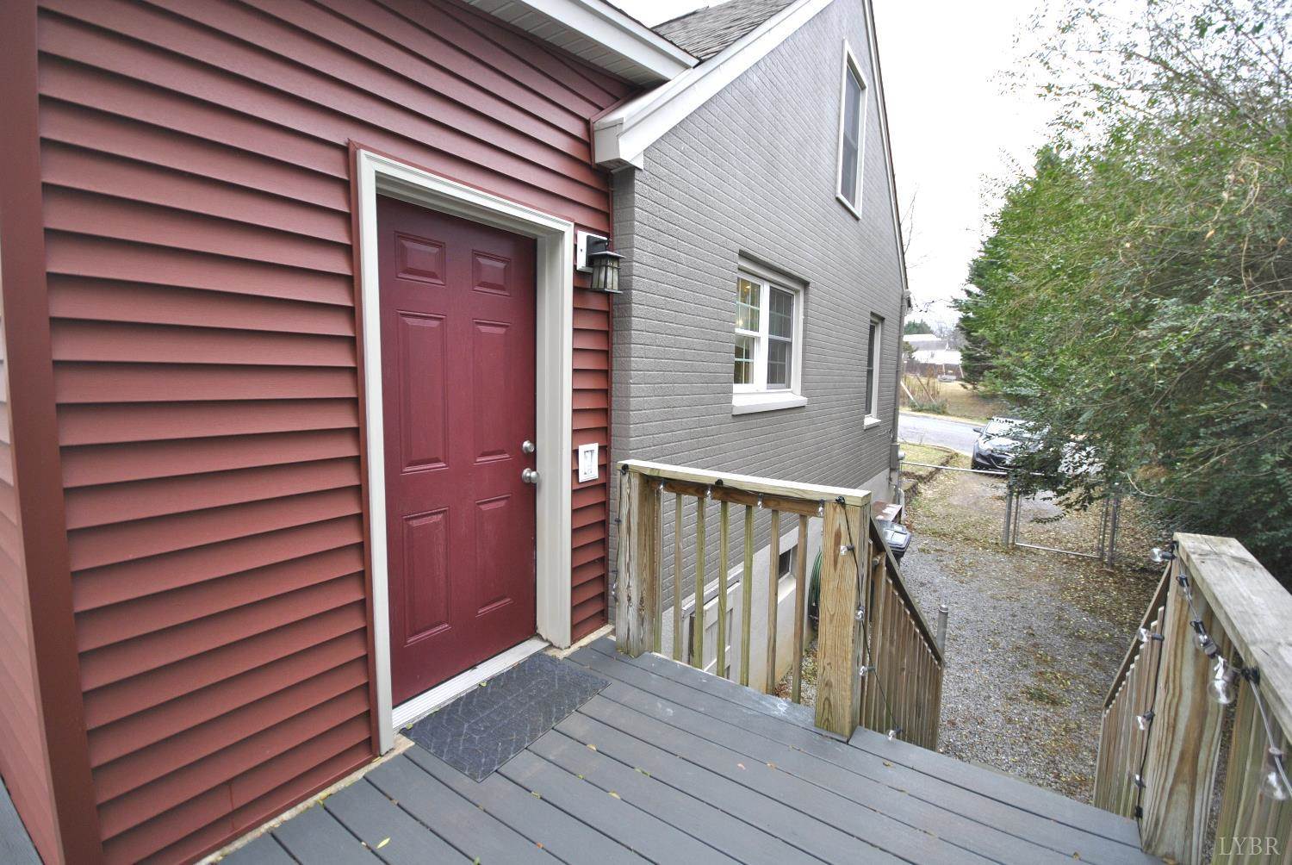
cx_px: 646
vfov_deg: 77.5
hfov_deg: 100.3
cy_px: 432
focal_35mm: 15
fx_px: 539
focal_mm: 10
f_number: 4
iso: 200
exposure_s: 1/50
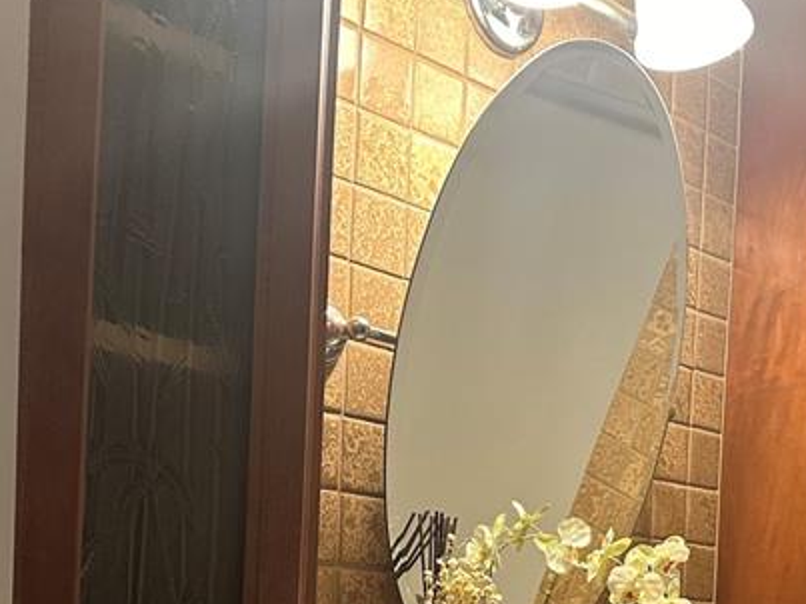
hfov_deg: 31.3
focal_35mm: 61
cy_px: 690
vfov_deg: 22.5
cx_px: 574
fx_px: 1420
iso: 200
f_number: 1.78
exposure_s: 1/120
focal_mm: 6.86
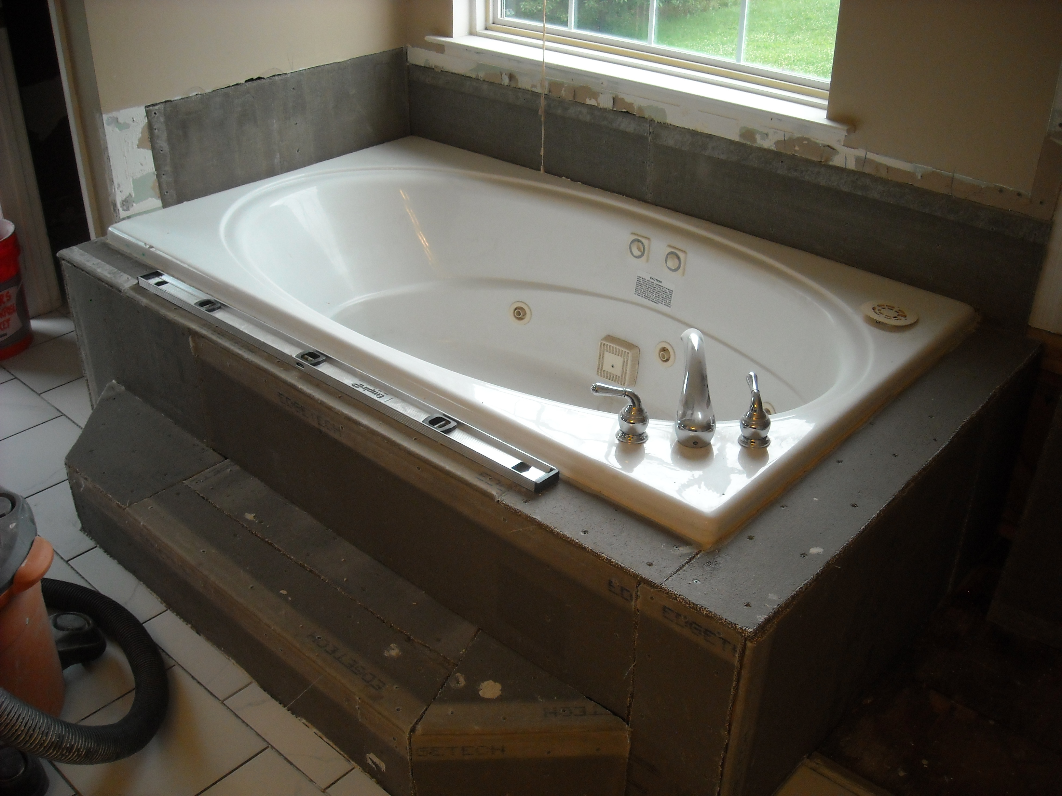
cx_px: 531
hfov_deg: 52.6
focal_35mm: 35
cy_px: 398
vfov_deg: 40.7
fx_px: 1074
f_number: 2.8
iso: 183
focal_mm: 5.7
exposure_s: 1/154
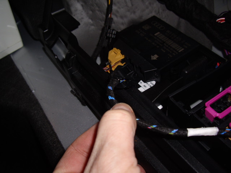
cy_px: 86
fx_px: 254
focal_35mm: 38
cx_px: 116
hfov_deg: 49.0
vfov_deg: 37.7
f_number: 8
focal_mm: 7.9
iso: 64
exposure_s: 1/40
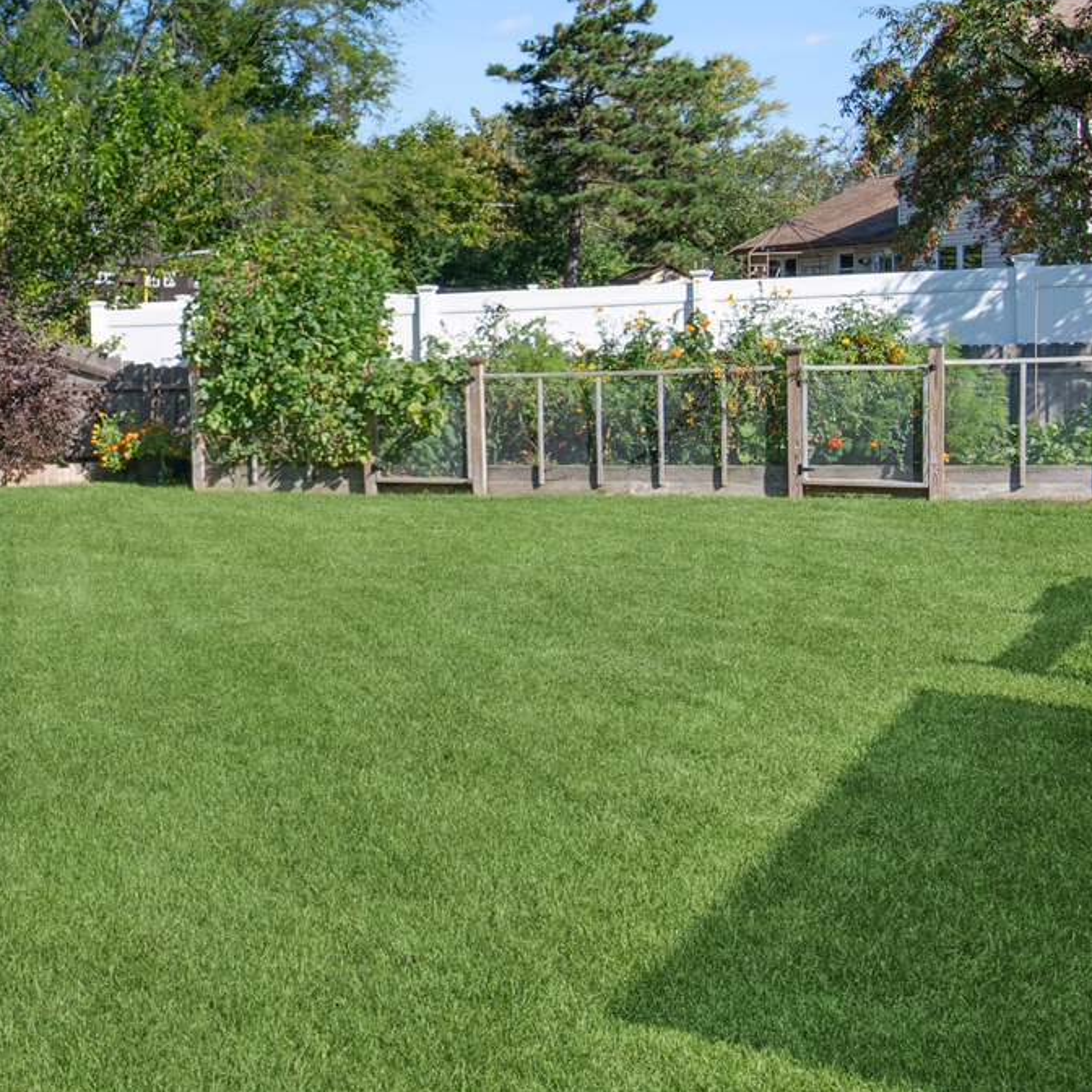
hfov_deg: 33.4
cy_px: 325
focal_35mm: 43
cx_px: -153
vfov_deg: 38.5
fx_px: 1535
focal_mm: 14
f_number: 8
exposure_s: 1/200
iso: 250
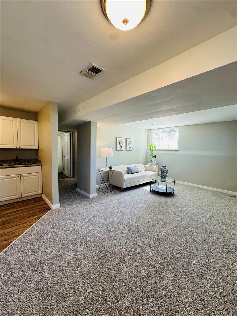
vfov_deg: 102.1
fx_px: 128
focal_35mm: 14
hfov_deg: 85.7
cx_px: 118
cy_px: 158
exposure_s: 1/120
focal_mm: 2.22
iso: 80
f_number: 2.2
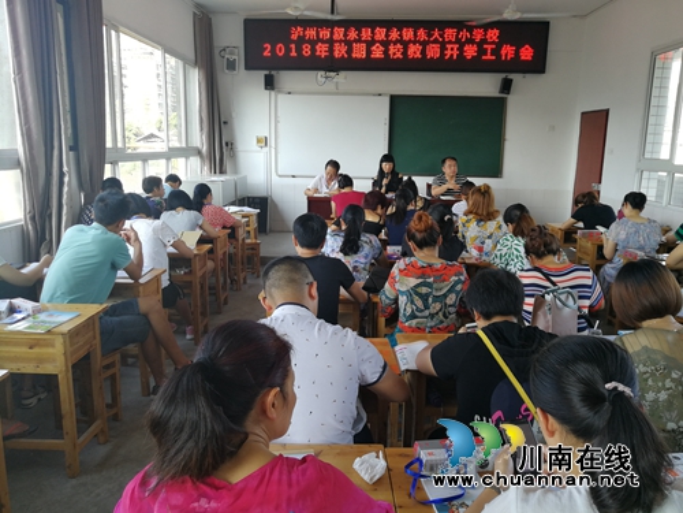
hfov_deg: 65.3
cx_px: 342
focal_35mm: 27
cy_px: 256
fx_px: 533
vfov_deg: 51.4
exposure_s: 1/100
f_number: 1.8
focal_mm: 3.95
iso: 64
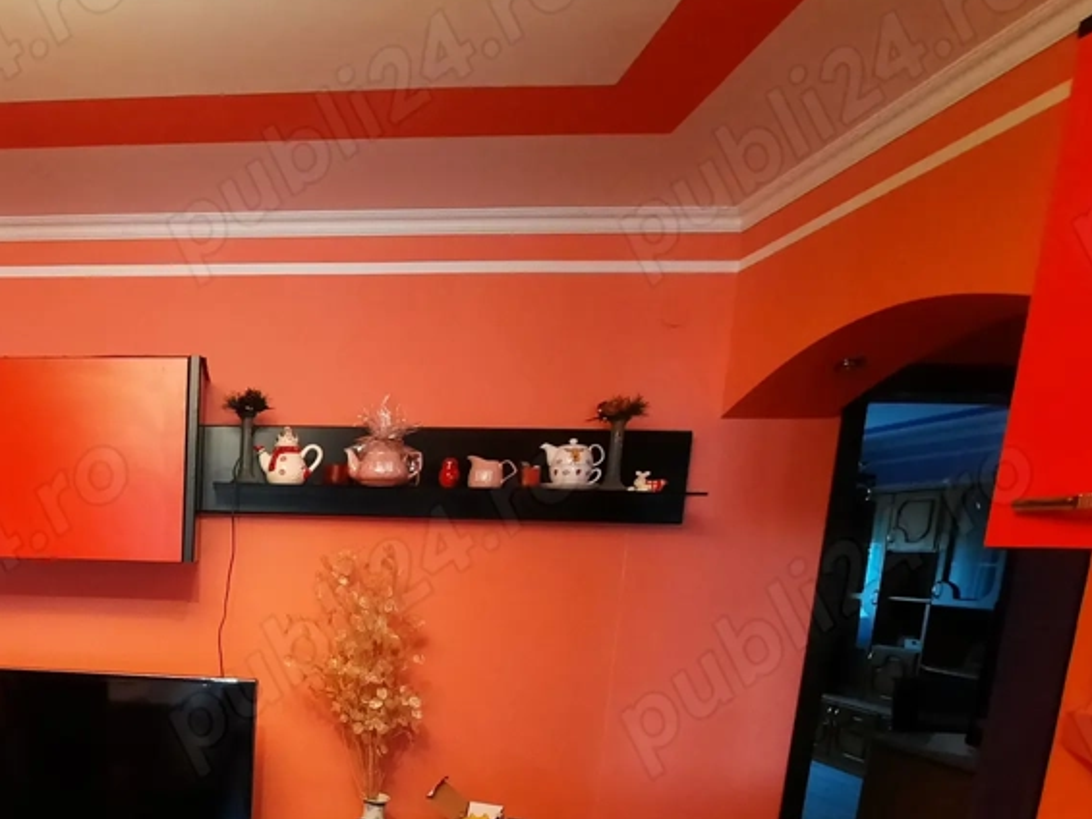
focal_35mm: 23
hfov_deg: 63.8
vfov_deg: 55.5
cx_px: 145
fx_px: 726
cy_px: 634
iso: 500
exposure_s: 1/25
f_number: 2.2
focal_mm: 1.74
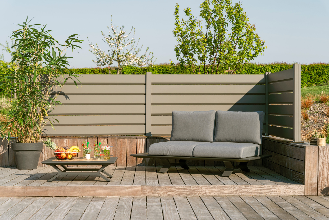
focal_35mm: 67
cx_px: 164
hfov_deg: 30.2
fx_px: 610
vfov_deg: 20.4
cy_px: 110
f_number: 6.3
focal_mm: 66.7
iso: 100
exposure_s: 1/500
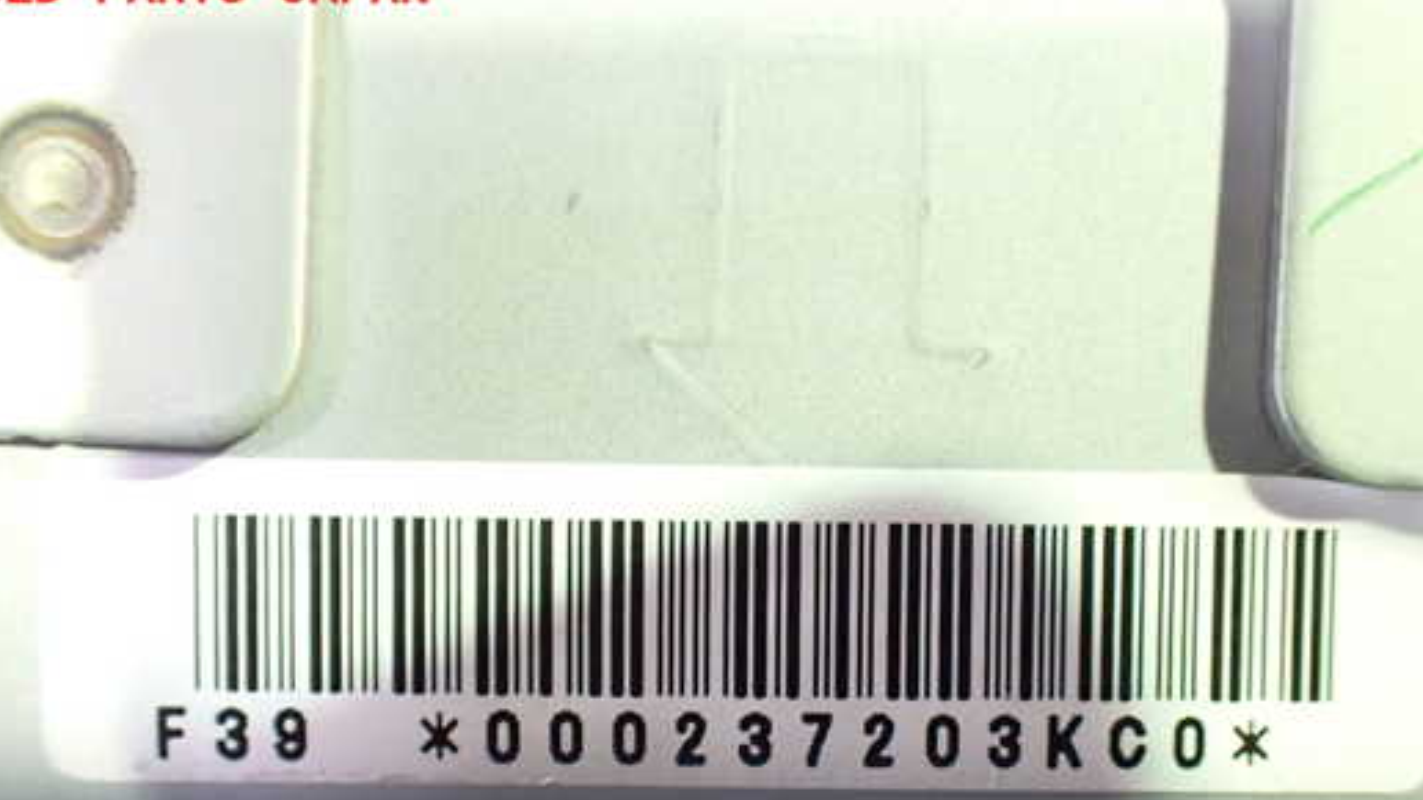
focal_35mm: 38
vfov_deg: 30.8
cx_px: 756
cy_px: 571
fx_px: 1434
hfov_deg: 52.8
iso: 1000
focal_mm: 5.4
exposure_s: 1/30
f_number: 2.3
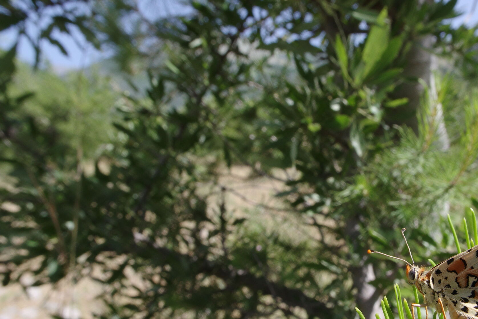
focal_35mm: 30
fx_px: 398
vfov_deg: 43.0
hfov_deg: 59.9
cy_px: 211
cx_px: 333
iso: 1250
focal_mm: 14
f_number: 14
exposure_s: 1/320
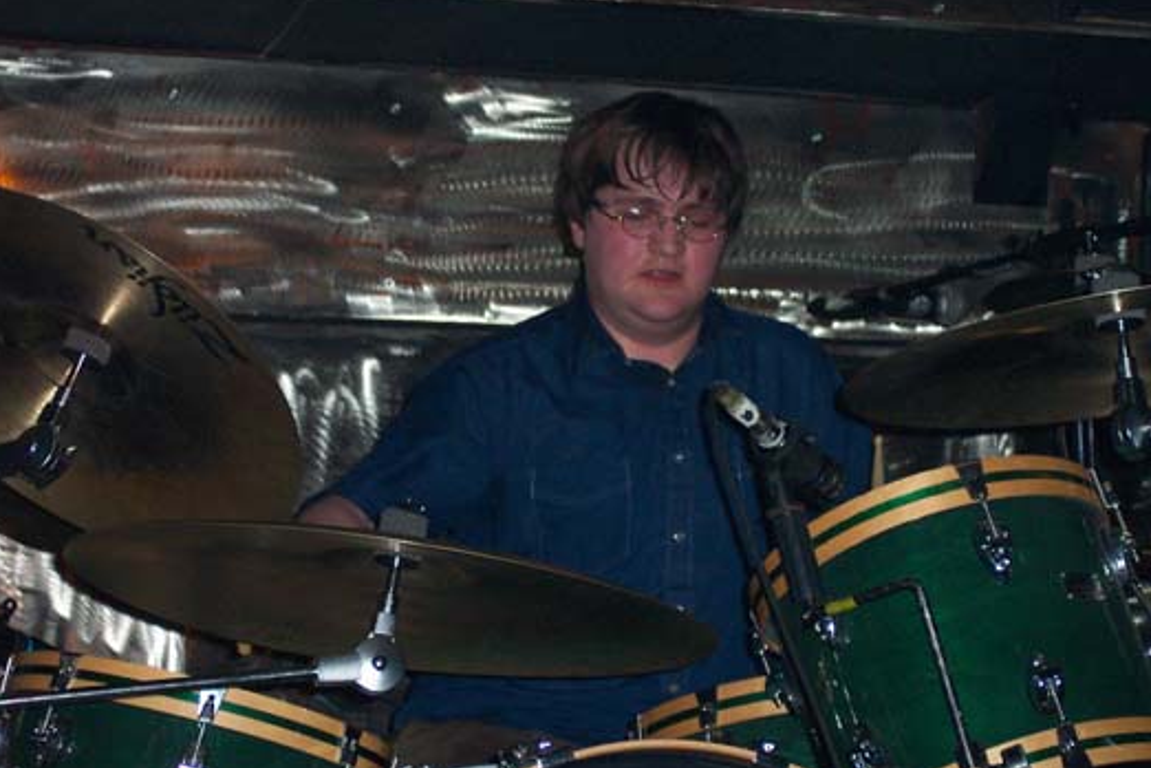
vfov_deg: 11.6
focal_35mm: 118
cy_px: 384
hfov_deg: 17.3
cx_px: 584
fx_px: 3772
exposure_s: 1/90
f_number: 4.8
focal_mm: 24
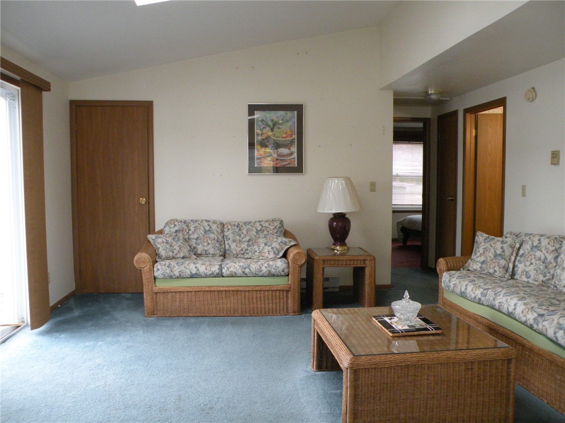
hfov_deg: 65.3
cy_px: 212
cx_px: 282
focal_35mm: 27
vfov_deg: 51.4
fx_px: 441
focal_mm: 4.7
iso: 353
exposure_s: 1/49.7
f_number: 2.8
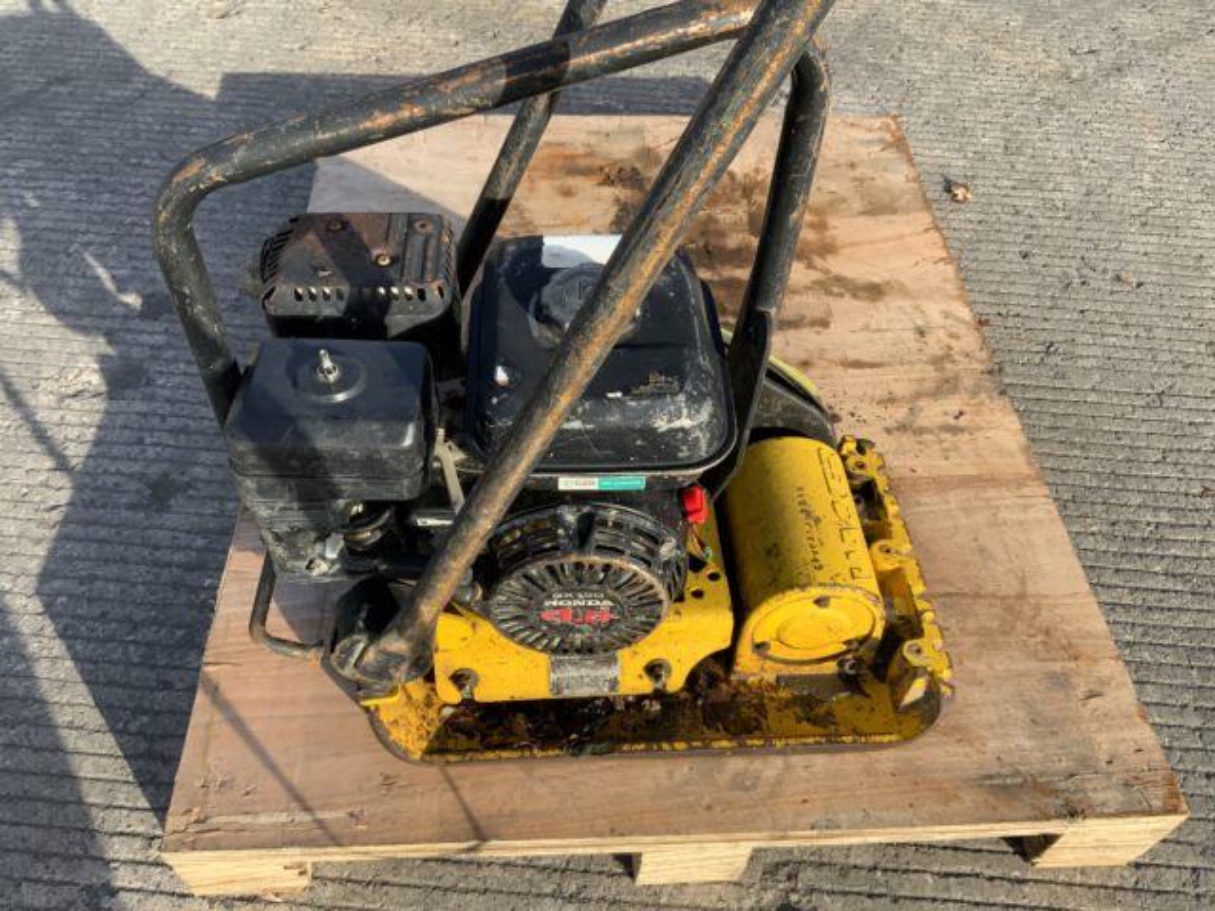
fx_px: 1018
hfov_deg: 61.7
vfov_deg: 48.2
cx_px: 608
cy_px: 456
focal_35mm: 29
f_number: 1.8
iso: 16
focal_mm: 3
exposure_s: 1/855
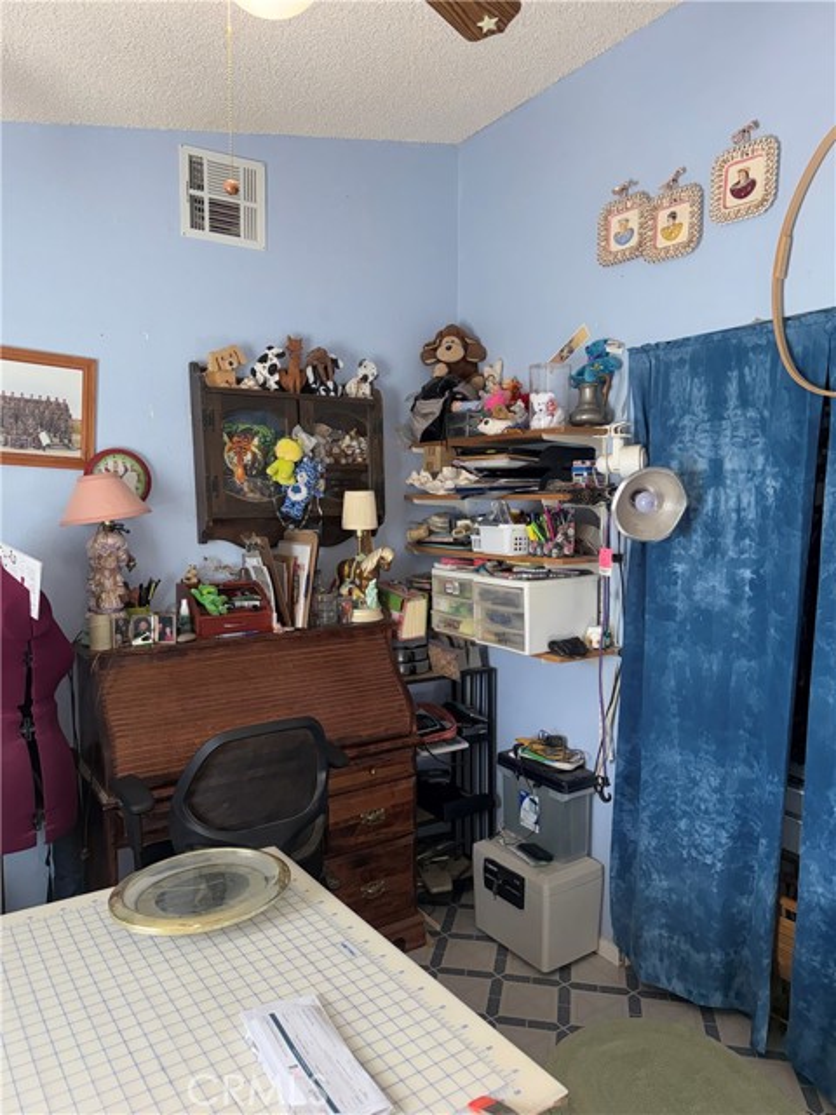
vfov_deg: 71.6
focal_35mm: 24
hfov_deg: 56.8
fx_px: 773
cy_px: 558
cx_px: 418
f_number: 1.78
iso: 50
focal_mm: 6.76
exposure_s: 1/120
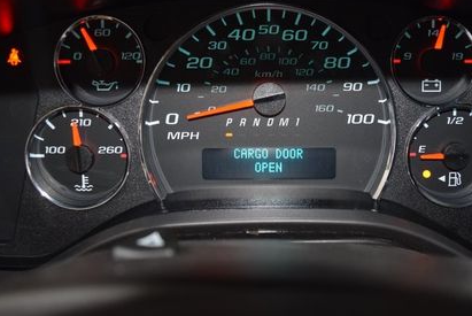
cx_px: 272
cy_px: 104
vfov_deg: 31.7
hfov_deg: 46.2
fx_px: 551
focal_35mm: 42
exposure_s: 1/30
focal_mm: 18
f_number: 3.5
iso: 500
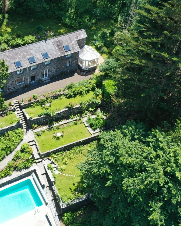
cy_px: 113
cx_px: 50
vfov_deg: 45.8
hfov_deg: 36.7
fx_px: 268
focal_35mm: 40
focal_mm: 10.26
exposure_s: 1/200
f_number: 5
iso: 100
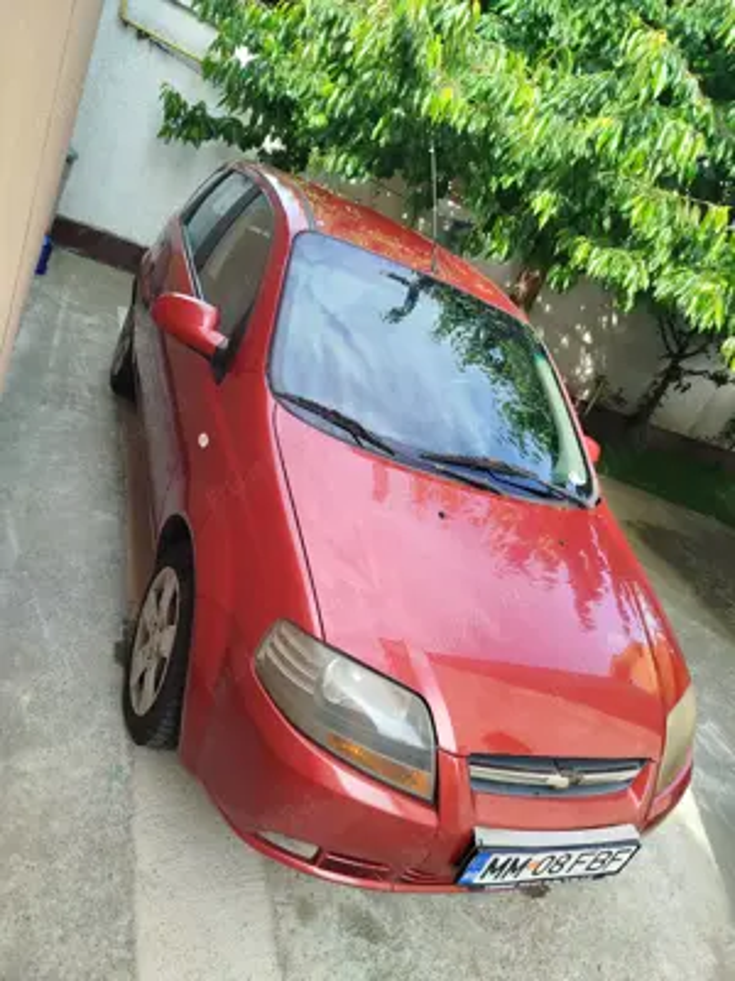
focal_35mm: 24
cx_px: 368
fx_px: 679
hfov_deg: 56.8
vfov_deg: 71.6
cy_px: 490
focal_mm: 5.31
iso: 50
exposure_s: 1/106
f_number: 1.7
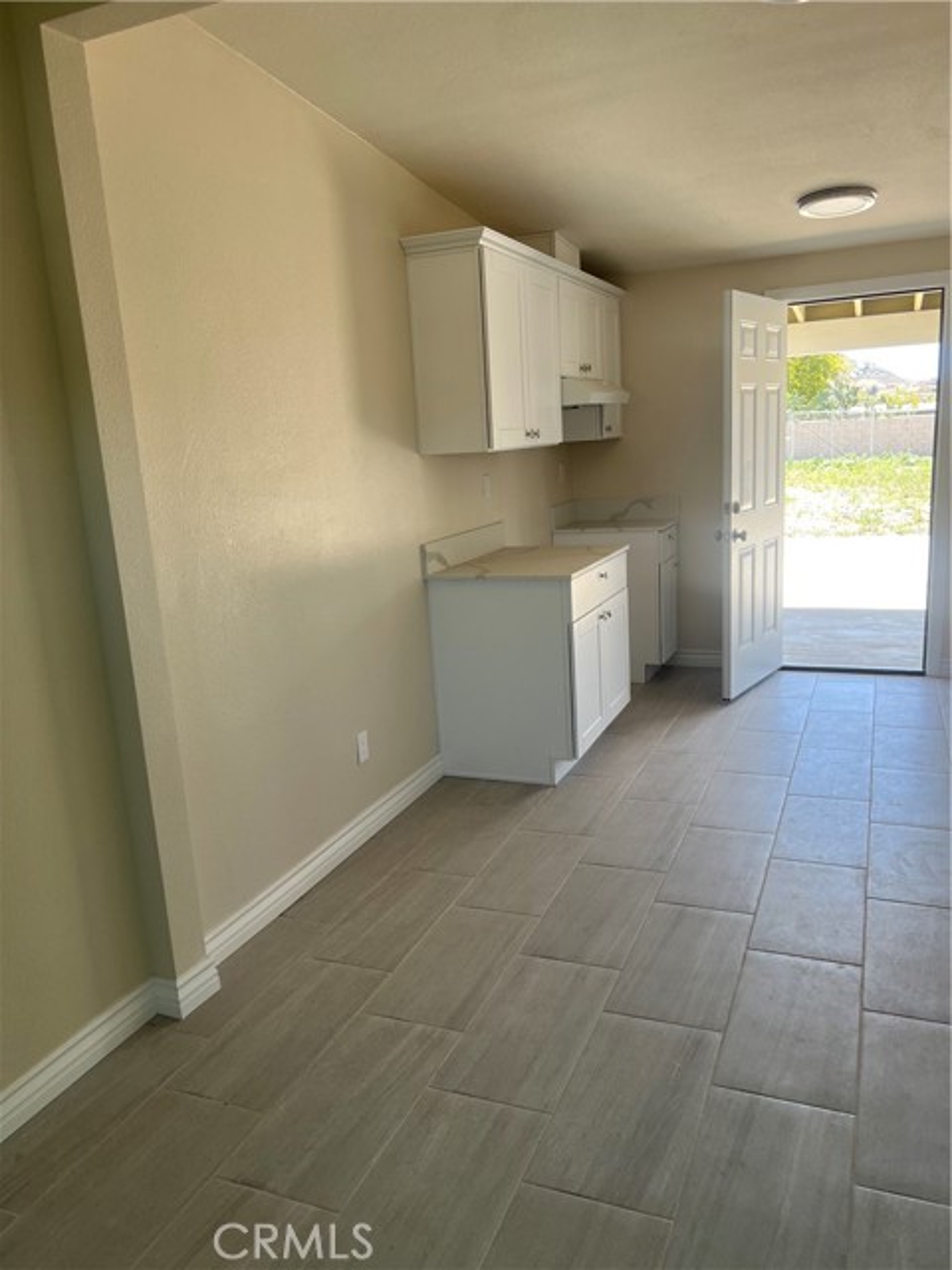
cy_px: 635
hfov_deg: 53.1
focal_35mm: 26
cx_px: 476
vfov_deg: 67.3
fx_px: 953
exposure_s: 1/165
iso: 50
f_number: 1.5
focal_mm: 5.7
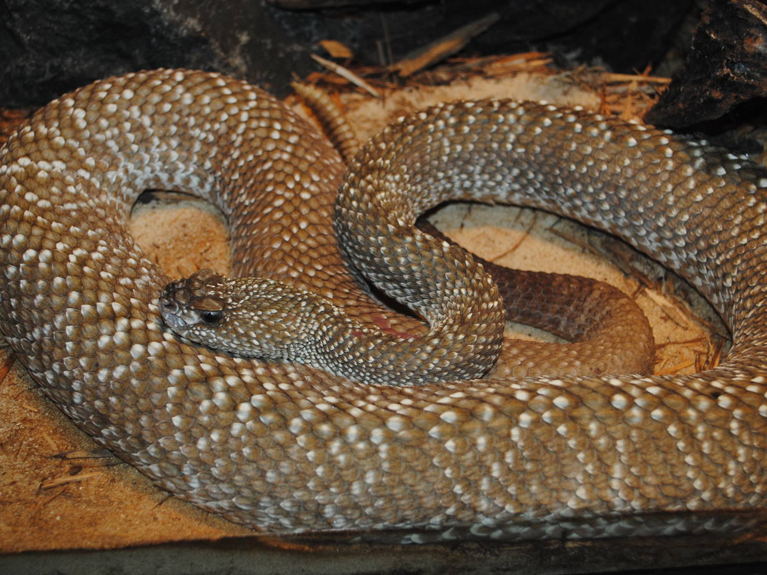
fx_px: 1210
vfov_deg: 26.7
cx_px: 369
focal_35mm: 55
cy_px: 270
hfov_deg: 35.2
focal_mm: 29
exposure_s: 1/60
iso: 200
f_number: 4.5
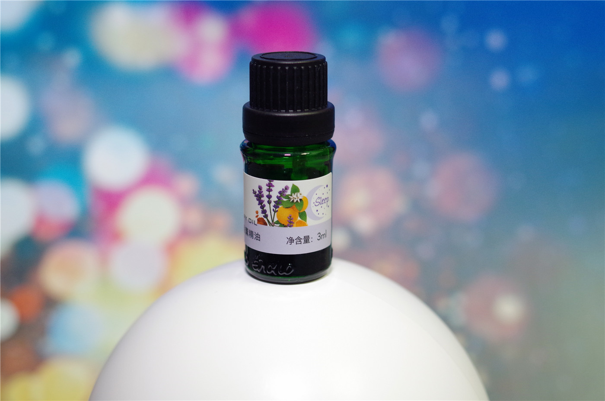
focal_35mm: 52
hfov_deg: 38.3
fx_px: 872
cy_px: 200
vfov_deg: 25.9
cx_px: 302
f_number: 4
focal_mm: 35
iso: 800
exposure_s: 1/50
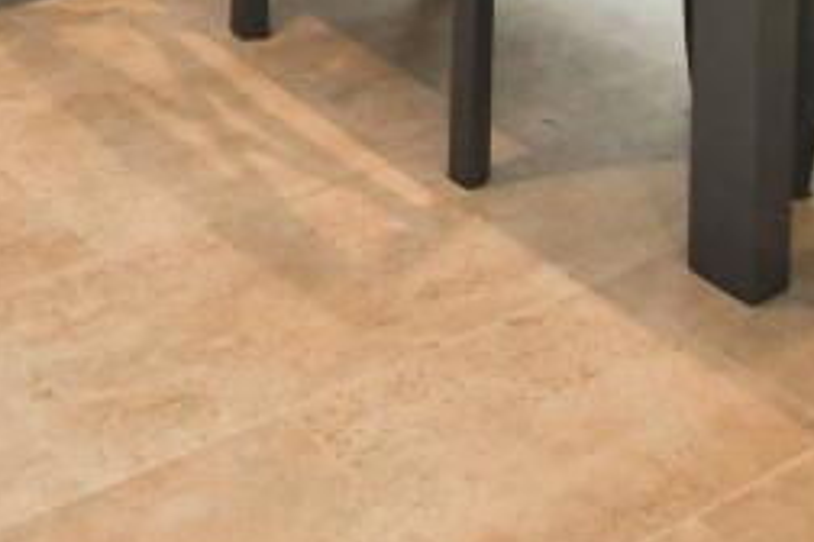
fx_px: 1379
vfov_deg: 17.3
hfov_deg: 23.1
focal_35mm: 61
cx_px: -543
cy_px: -482
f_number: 7.1
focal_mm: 10
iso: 800
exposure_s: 1/80
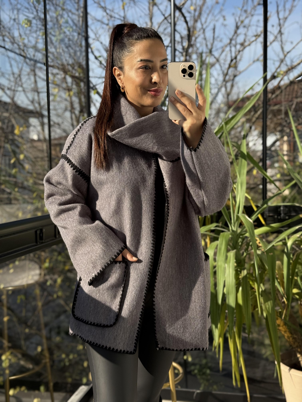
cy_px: 201
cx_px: 151
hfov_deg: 30.3
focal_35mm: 48
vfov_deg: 39.7
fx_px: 558
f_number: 1.78
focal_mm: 6.76
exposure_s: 1/1222
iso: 64
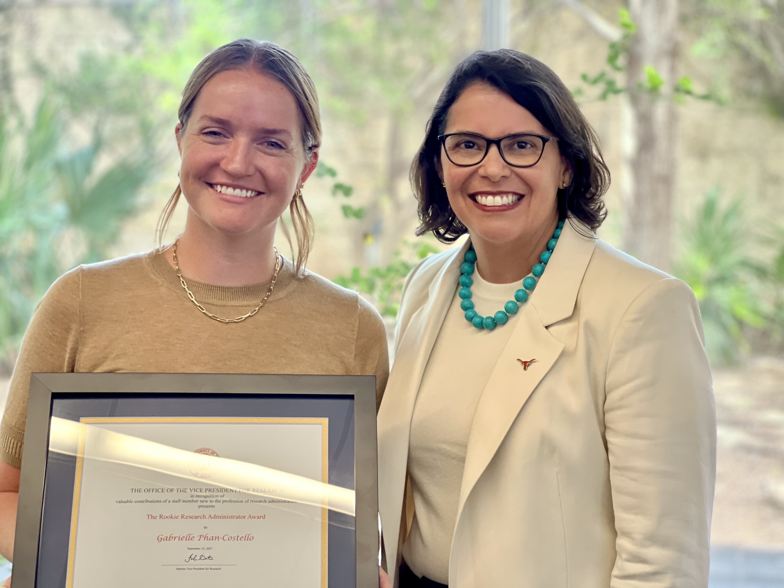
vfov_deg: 19.1
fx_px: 1744
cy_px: 294
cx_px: 392
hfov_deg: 25.3
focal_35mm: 77
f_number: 2.8
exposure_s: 1/36
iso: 250
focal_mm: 9
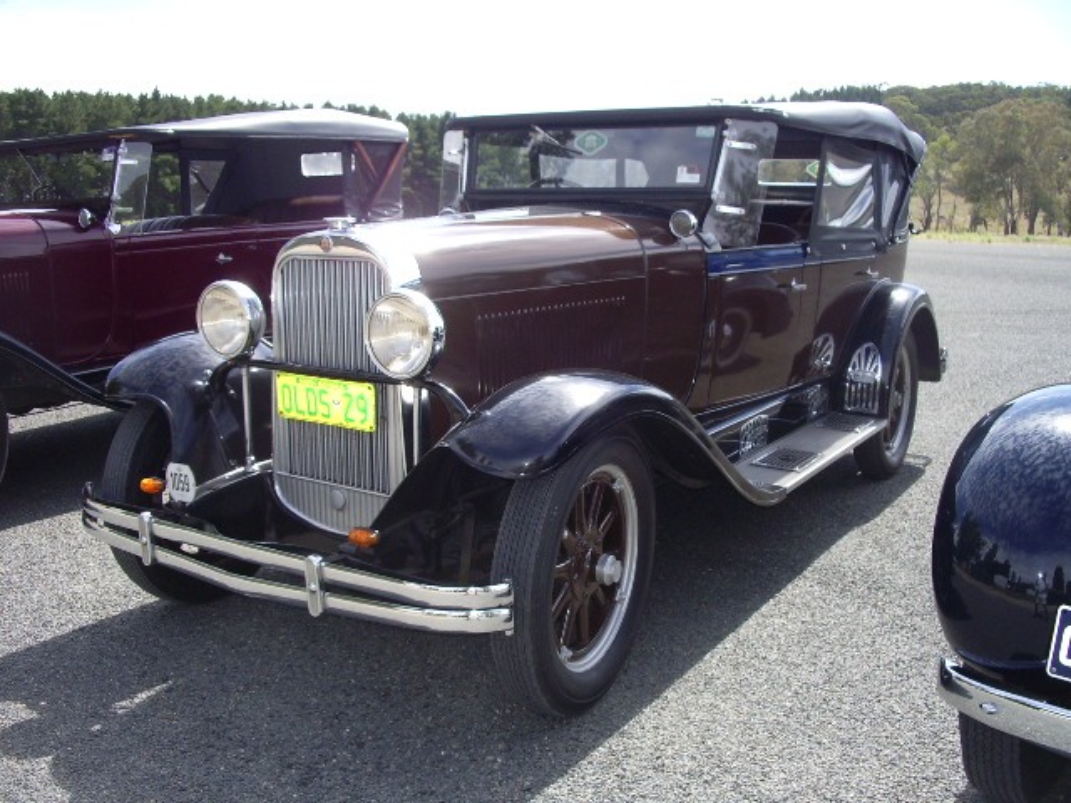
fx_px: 1083
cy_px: 402
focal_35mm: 35
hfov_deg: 52.6
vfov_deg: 40.7
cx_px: 536
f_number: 4.3
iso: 80
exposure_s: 1/250
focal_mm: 5.8
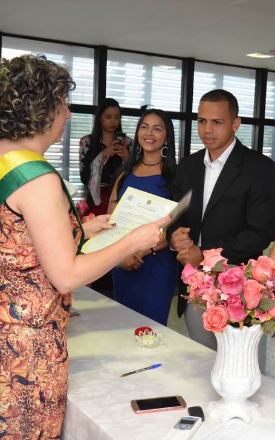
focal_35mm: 53
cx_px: 195
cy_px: 225
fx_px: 634
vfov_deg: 38.3
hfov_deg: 24.3
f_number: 4
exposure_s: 1/60
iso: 1600
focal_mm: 21
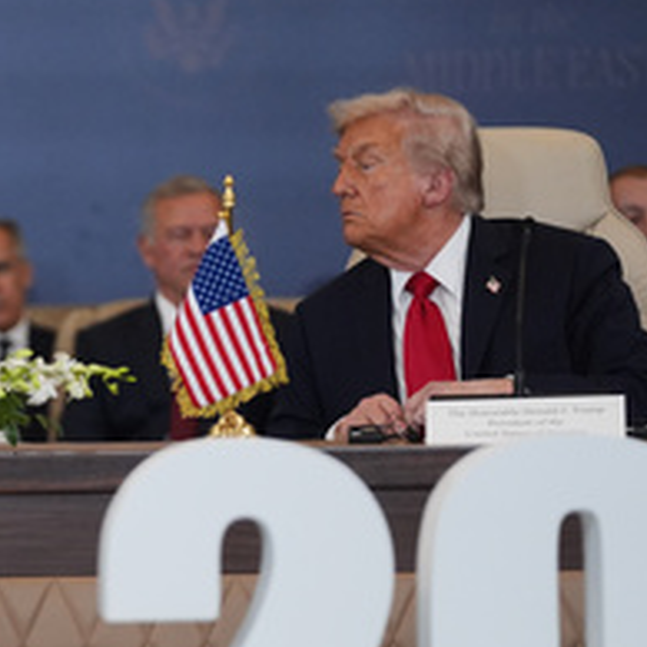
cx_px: 17
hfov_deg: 4.9
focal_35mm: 359
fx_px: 7591
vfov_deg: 4.9
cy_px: 519
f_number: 2.8
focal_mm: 161
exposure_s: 1/640
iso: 2000
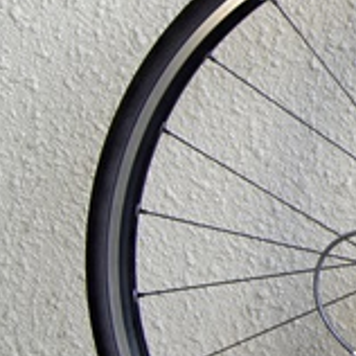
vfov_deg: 10.8
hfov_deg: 9.2
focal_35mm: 160
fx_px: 1862
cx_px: 998
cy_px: 20
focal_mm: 22
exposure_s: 1/40
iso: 100
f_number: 4.5
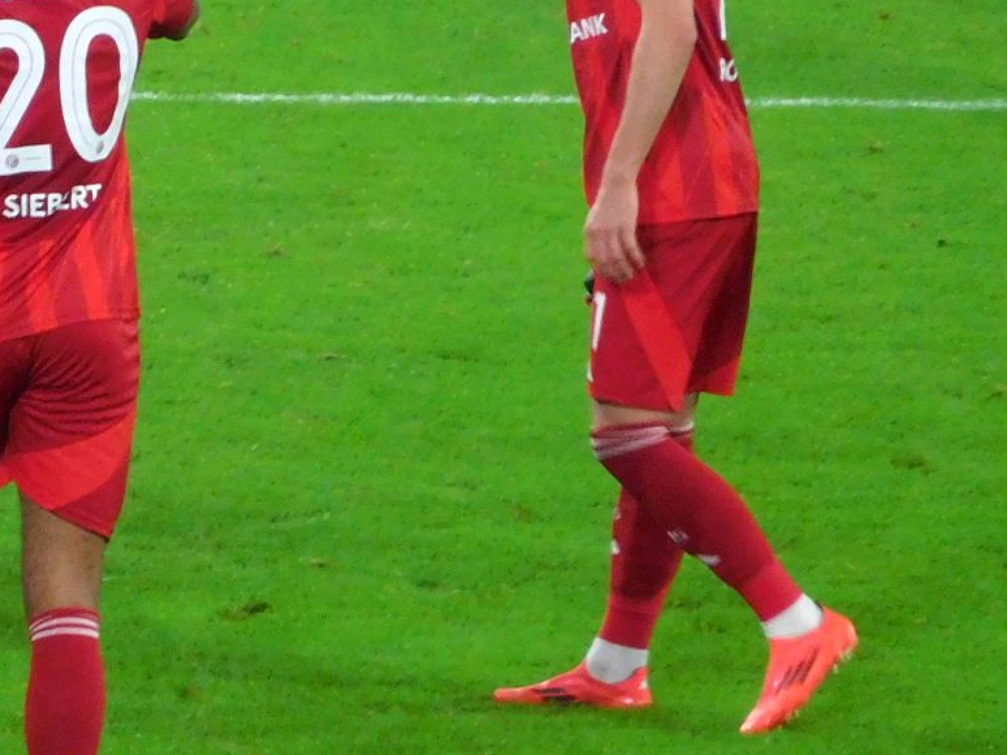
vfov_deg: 1.2
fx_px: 37573
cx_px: 38
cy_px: 303
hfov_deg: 1.5
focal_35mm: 1292
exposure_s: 1/80
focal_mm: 90
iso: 400
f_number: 6.5
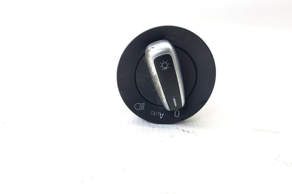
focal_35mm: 27
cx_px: 147
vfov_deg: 47.9
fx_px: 219
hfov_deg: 67.4
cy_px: 100
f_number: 2
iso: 125
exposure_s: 1/50
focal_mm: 4.6
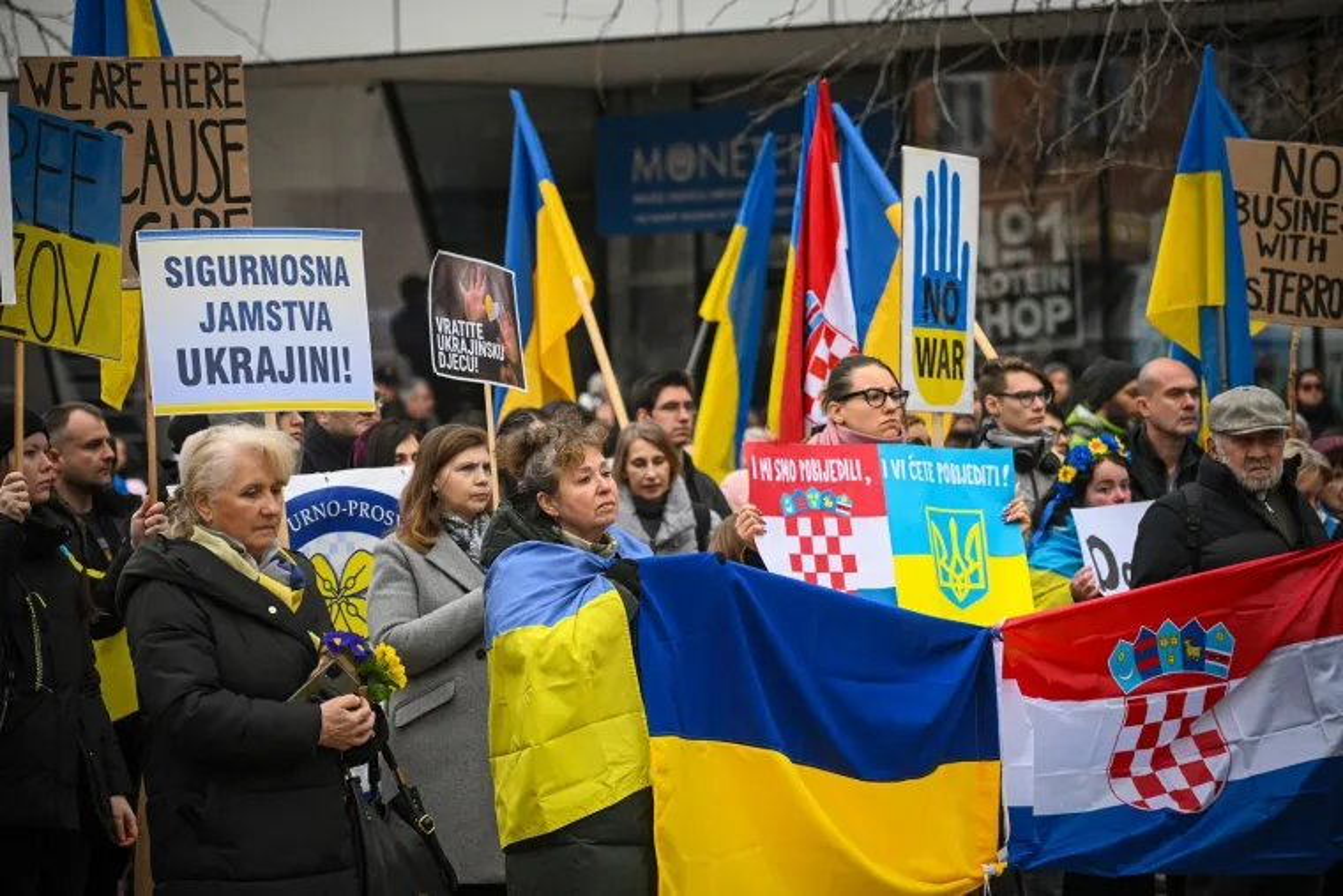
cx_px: 672
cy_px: 448
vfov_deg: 11.4
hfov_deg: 17.1
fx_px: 4477
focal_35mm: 120
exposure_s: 1/1250
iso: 1600
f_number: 4
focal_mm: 120
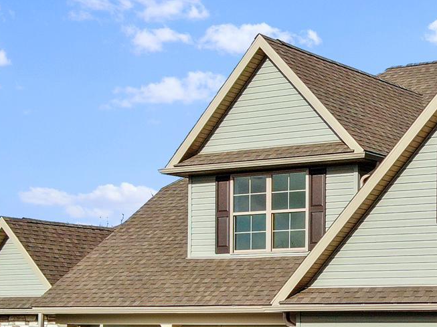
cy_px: 352
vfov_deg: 15.8
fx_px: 1148
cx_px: 462
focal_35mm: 91
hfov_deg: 20.7
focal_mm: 5.11
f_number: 3
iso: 100
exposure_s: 1/1600
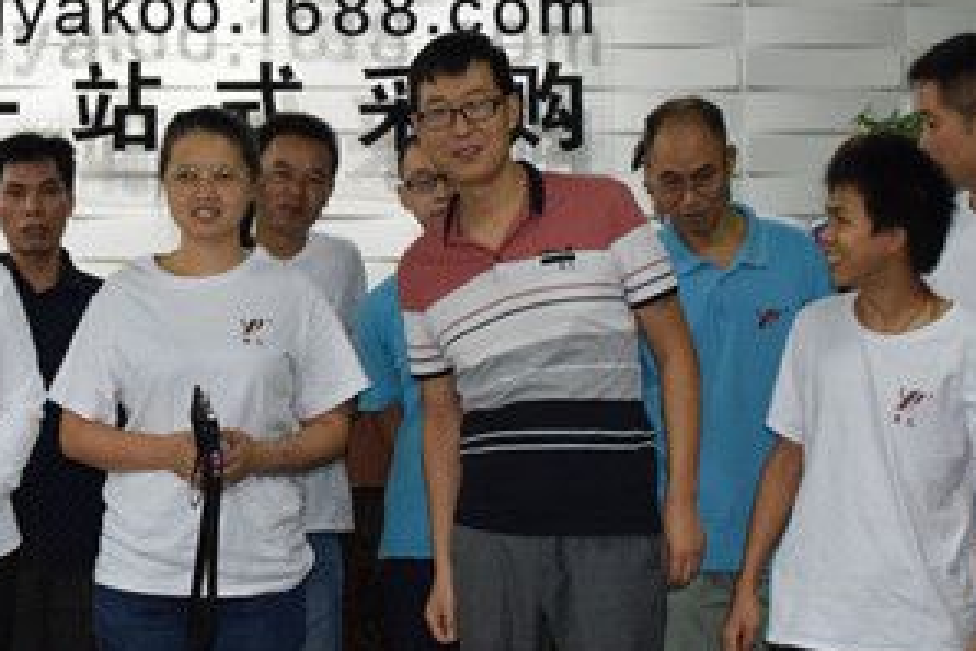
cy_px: 243
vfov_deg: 12.9
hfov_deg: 19.0
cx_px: 108
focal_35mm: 106
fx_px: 2874
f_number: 11
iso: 2500
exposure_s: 1/80
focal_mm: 35
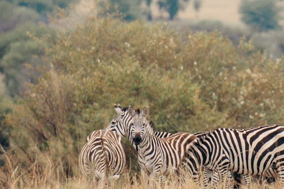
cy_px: 213
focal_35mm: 1110
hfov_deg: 1.9
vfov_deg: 1.2
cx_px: 405
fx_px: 8754
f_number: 2.8
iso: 80
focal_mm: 200
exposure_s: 1/1000
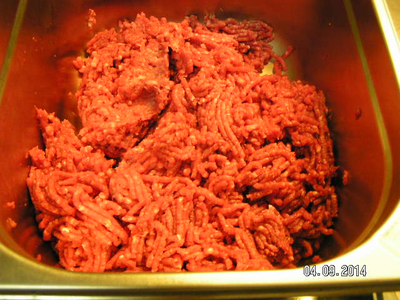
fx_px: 439
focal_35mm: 38
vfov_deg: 37.7
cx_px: 200
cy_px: 150
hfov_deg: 49.0
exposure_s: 1/13
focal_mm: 5.8
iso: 200
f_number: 2.8
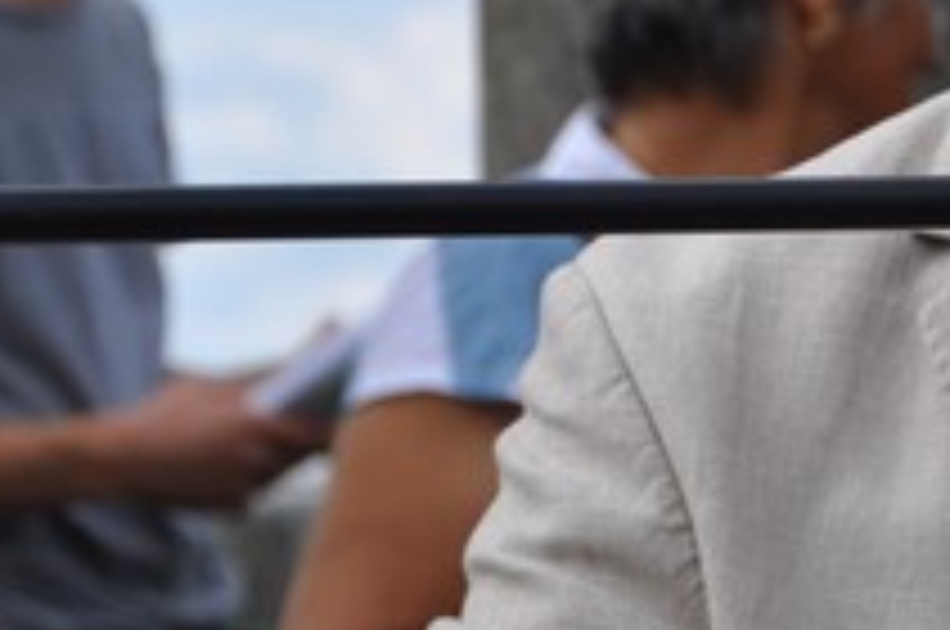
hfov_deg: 5.8
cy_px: 34
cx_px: 1216
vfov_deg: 3.8
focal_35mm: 357
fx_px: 9395
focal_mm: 75
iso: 200
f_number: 6.3
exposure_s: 1/640
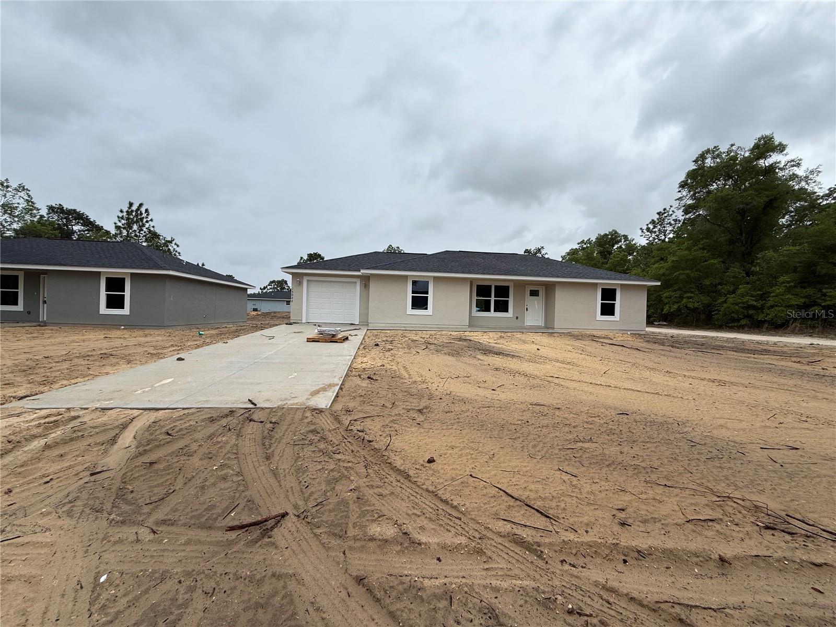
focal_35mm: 14
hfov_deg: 102.1
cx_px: 418
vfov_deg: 85.7
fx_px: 338
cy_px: 314
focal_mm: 2.22
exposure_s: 1/726
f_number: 2.2
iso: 50
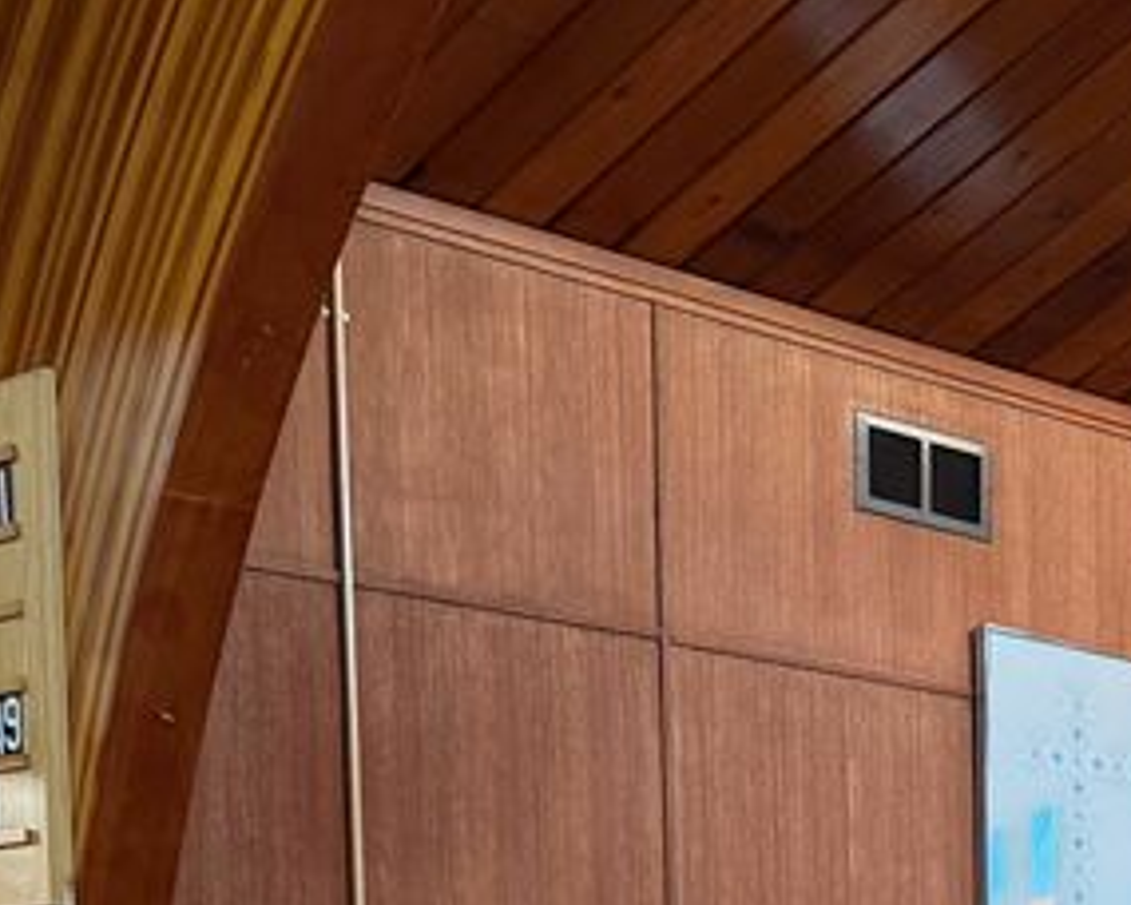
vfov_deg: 16.1
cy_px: 1421
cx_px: 1550
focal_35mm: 86
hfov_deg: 20.0
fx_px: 2879
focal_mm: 6.76
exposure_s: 1/60
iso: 400
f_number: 1.78
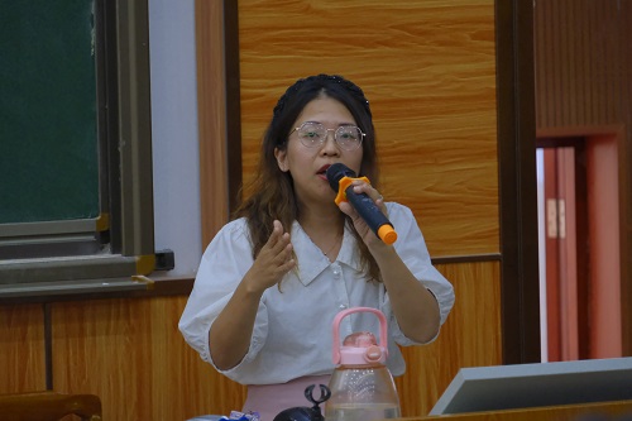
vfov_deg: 4.5
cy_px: 210
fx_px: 5352
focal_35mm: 305
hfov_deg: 6.8
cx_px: 316
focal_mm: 203
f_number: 6.3
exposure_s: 1/50
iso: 4000
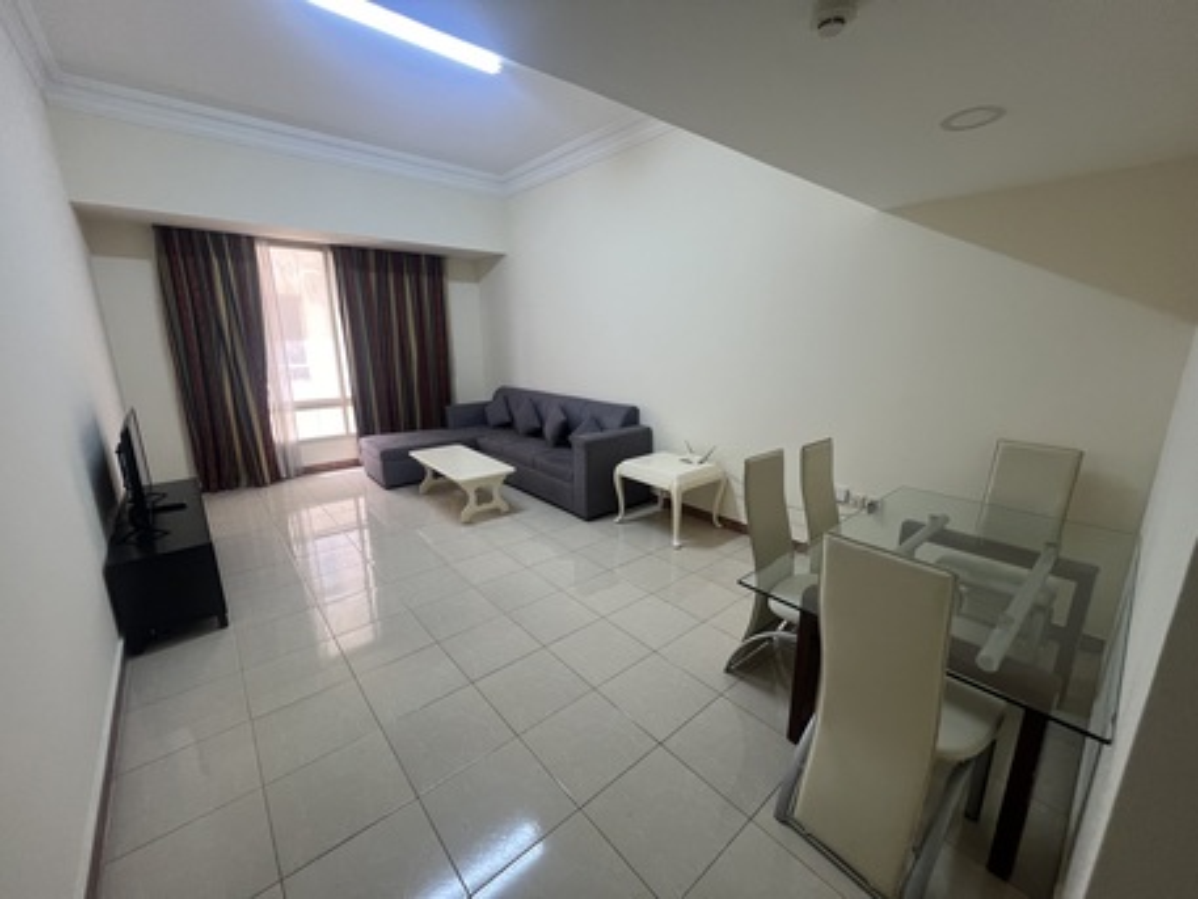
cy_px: 450
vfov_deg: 89.9
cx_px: 599
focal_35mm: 13
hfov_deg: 106.2
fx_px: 450
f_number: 1.8
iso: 160
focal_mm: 1.57
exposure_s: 1/100
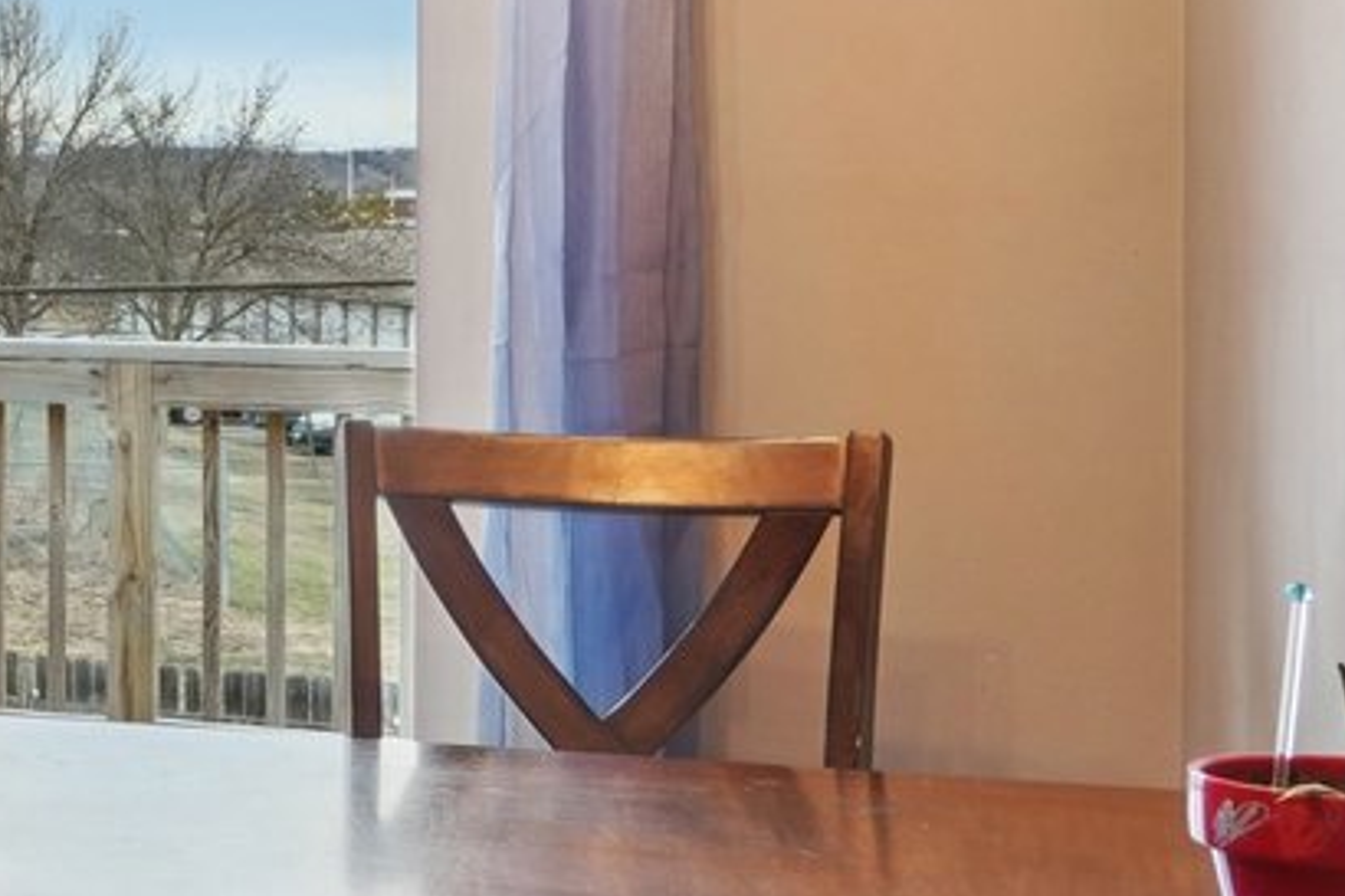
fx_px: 2988
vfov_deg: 17.0
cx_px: -935
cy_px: 225
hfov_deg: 20.0
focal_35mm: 80
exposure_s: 1/40
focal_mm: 16
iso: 400
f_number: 8
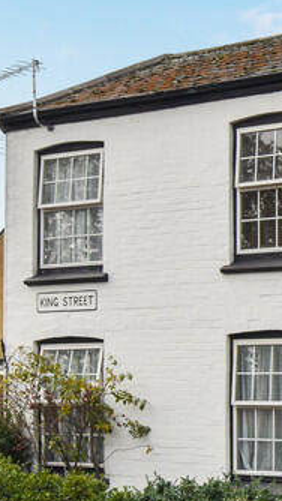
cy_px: 206
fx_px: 832
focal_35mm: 63
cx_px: 464
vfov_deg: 33.4
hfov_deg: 16.8
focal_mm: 13
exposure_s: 1/250
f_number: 8
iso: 110
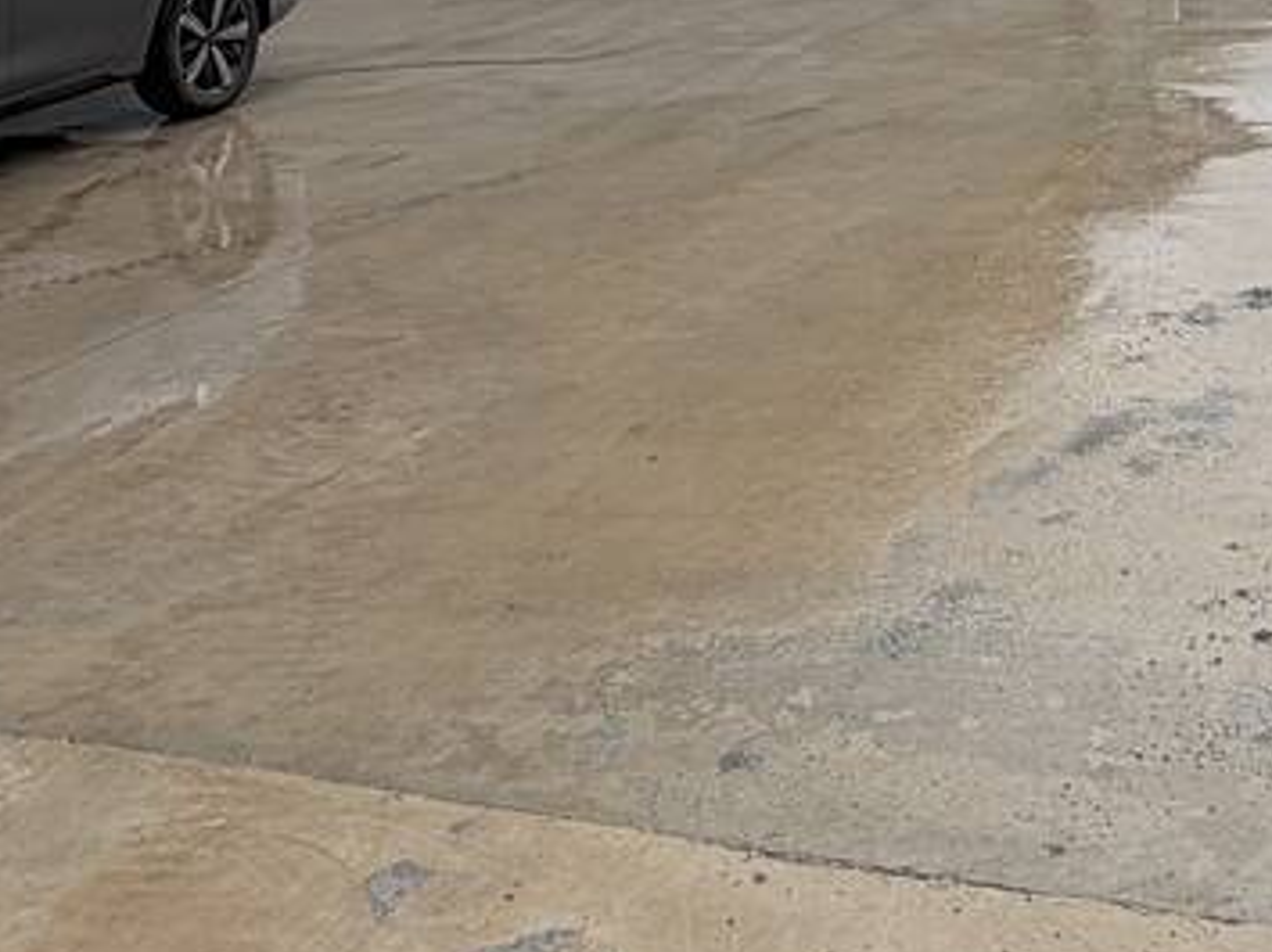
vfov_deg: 22.5
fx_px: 2093
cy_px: -334
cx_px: 1003
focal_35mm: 57
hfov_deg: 32.9
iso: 20
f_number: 2.2
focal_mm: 2.22
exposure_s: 1/770
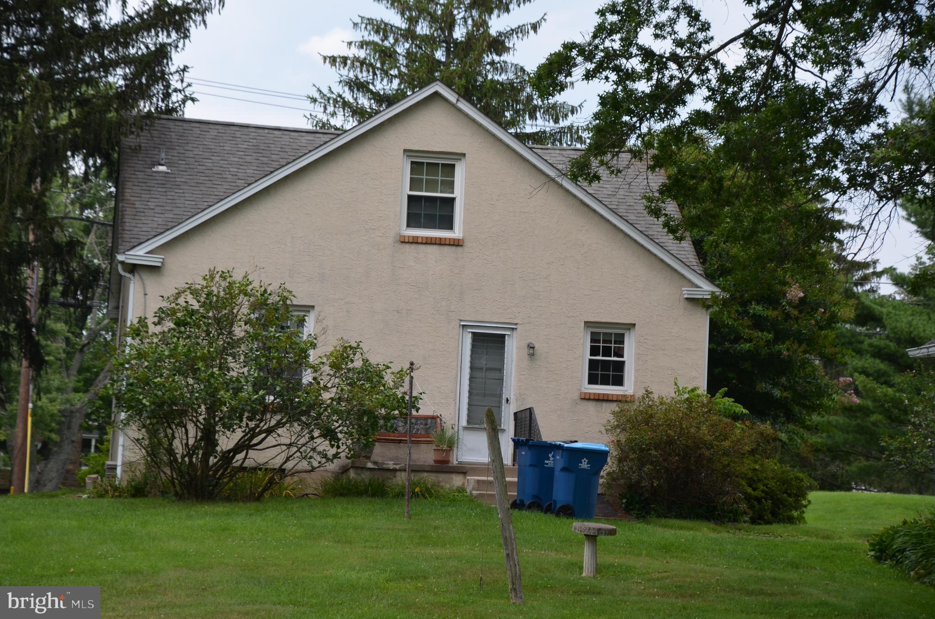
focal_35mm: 98
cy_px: 310
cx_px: 468
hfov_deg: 21.0
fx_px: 2527
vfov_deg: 14.0
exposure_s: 1/500
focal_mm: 65
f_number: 5.6
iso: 200
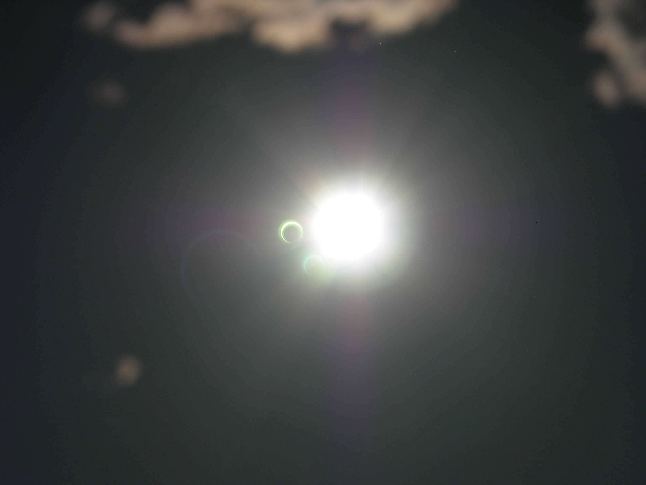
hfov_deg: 14.1
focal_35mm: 140
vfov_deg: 10.6
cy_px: 242
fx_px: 2613
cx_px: 323
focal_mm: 34.7
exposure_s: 1/575
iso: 50
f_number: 7.7
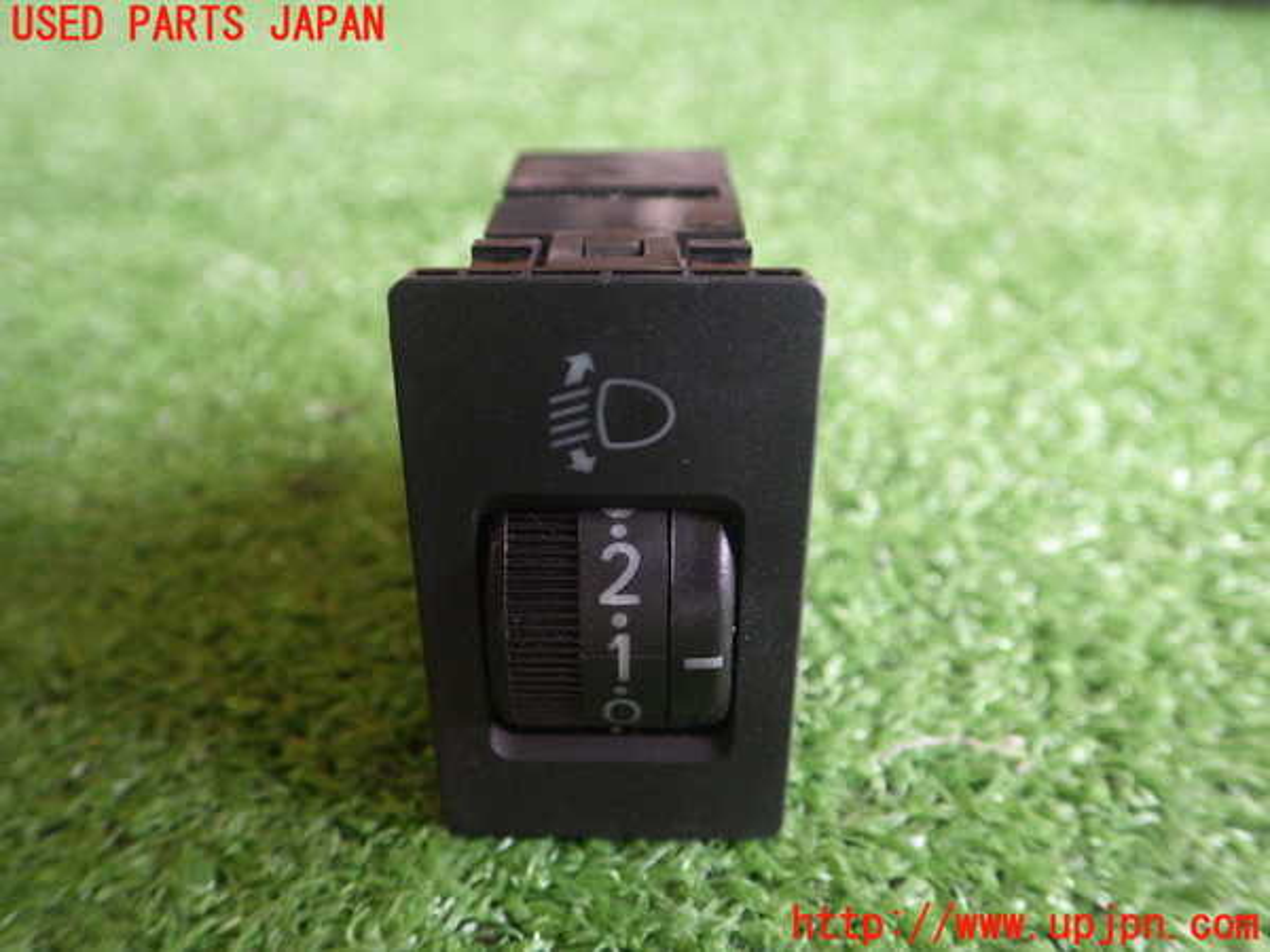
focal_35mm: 31
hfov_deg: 58.4
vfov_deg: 45.4
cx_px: 635
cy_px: 476
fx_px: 1137
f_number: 2.3
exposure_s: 1/45
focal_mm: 5.5
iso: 500
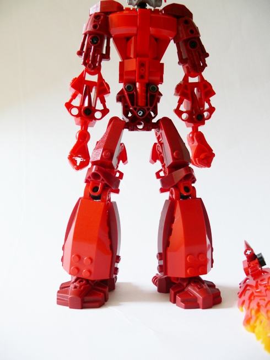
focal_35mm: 35
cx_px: 135
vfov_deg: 52.6
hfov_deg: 40.7
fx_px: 364
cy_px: 180
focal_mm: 7.4
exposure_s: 1/40
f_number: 2.8
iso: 80
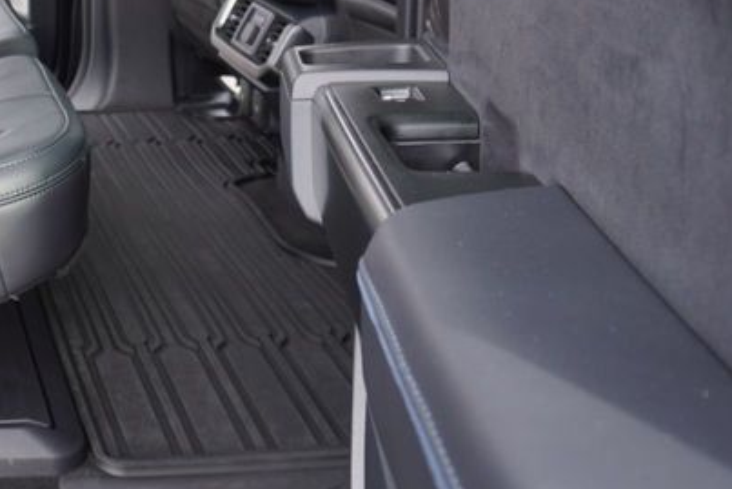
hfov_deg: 29.8
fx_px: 1241
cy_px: 11
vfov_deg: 21.6
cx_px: -62
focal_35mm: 61
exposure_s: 1/80
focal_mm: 16
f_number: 4.5
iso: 100
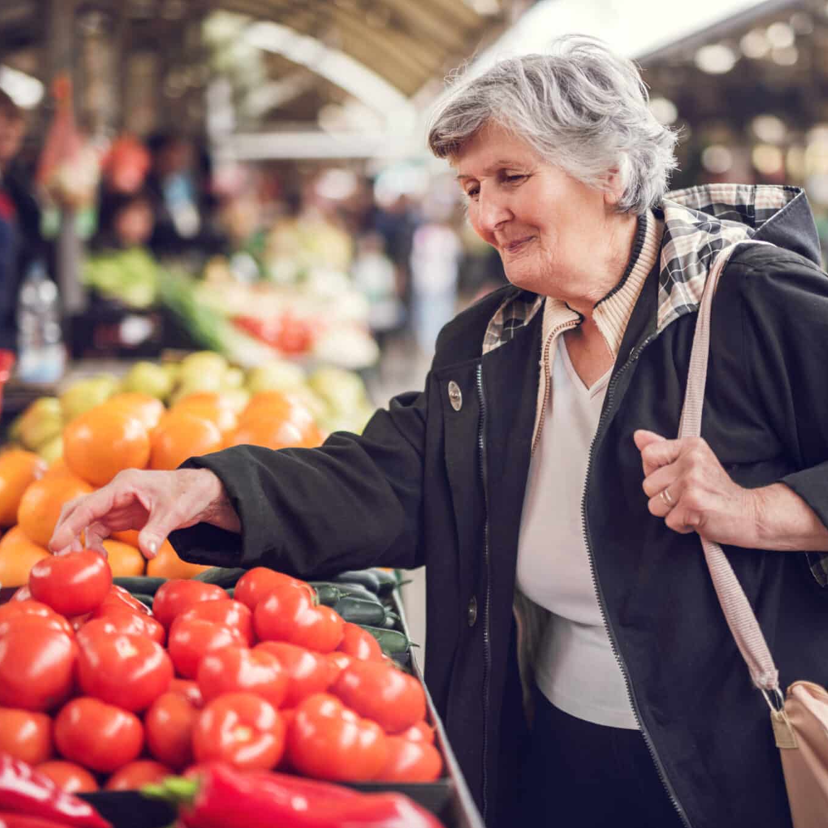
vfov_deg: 26.9
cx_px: 551
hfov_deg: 26.7
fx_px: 1732
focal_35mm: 64
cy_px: 416
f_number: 1.4
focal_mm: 50
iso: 200
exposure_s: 1/125
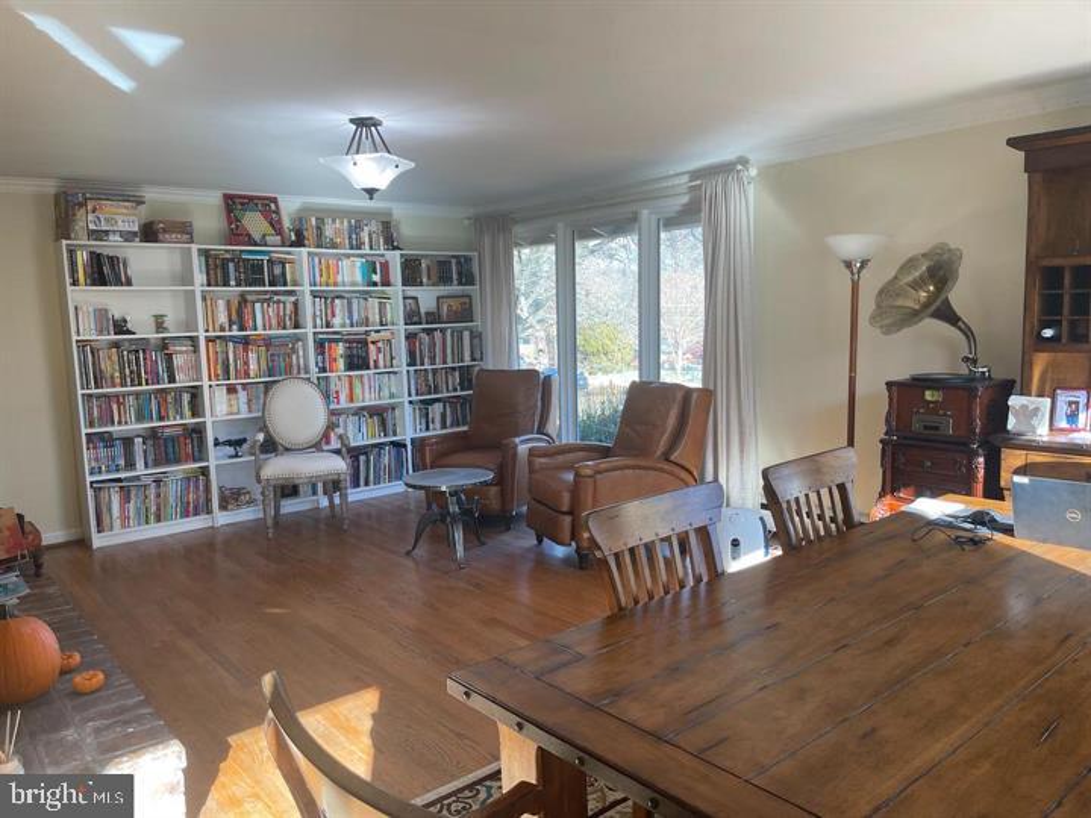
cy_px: 409
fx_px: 819
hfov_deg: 67.3
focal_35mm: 26
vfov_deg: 53.1
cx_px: 546
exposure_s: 1/120
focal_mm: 5.1
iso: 80
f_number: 1.6
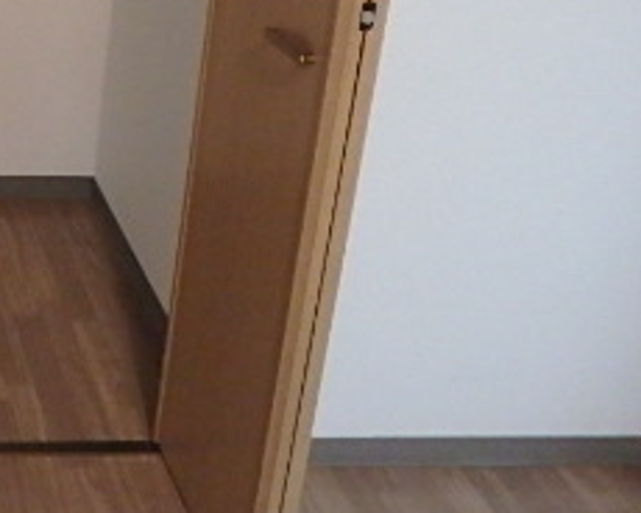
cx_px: -195
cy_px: -109
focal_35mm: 57
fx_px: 1081
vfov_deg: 24.1
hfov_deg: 27.5
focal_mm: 3.7
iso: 800
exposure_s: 1/25
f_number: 3.5
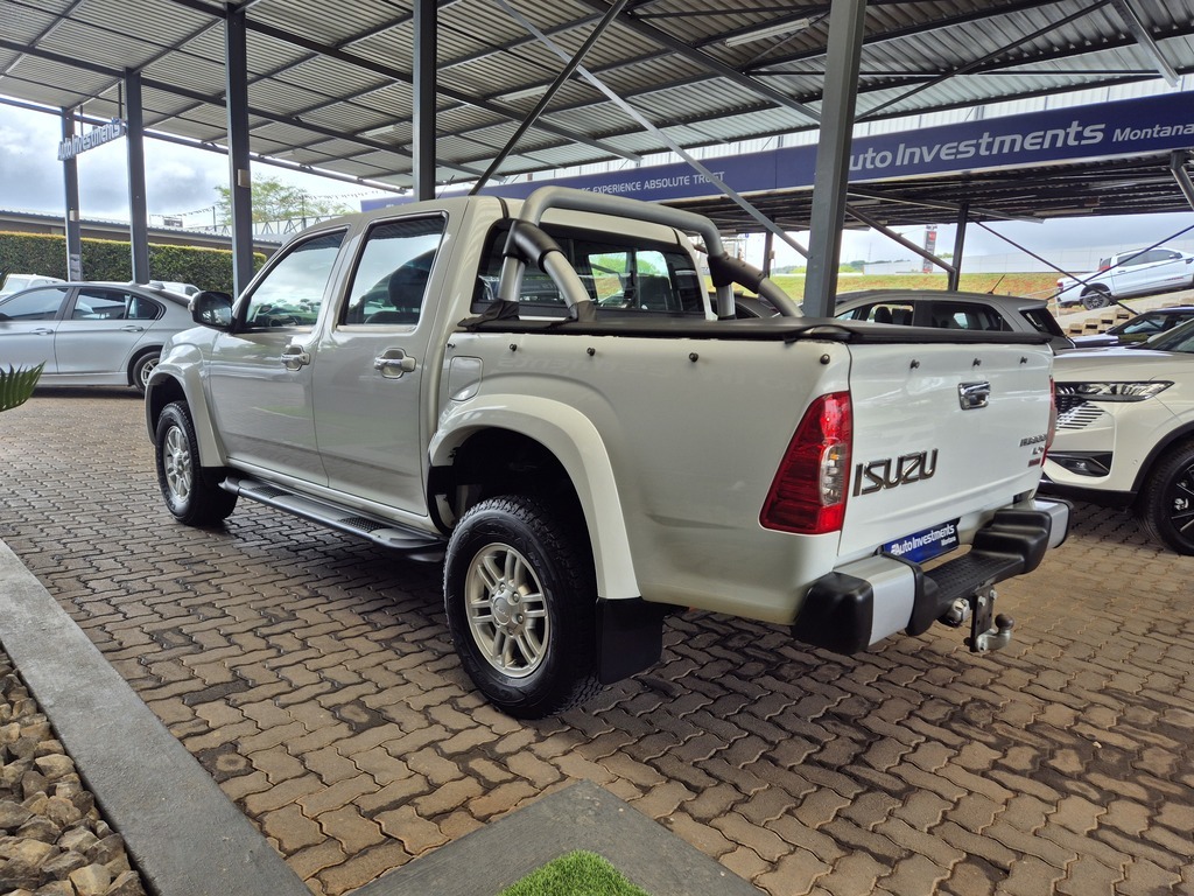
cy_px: 448
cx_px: 597
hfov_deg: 73.9
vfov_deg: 58.9
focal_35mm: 23
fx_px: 793
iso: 25
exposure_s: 1/315
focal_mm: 5.4
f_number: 1.8
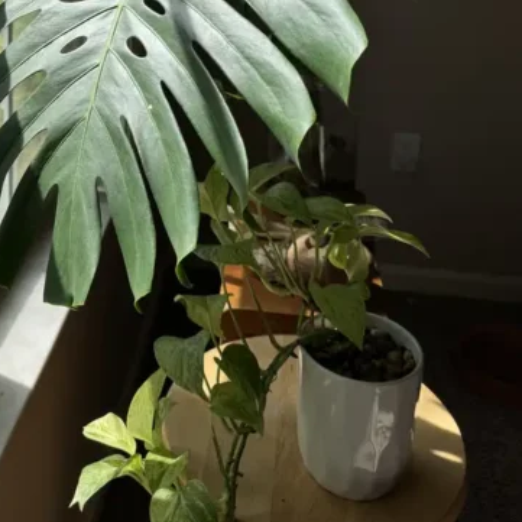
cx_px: 152
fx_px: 802
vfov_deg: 32.6
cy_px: -23
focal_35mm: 47
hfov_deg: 35.5
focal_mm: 6.76
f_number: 1.78
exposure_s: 1/1678
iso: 80
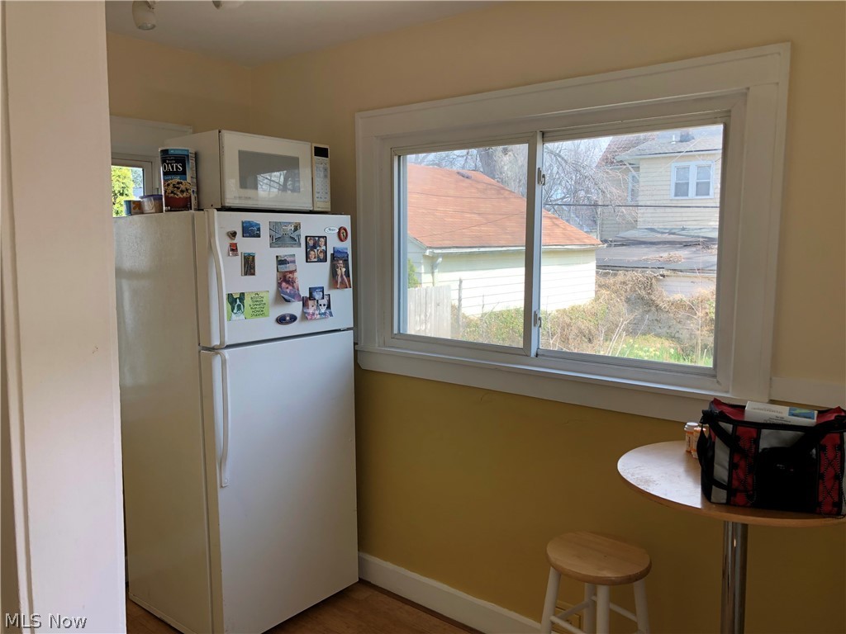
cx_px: 423
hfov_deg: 63.4
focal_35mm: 28
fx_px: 684
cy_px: 317
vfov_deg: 49.7
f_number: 1.8
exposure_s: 1/142
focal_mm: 3.99
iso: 20
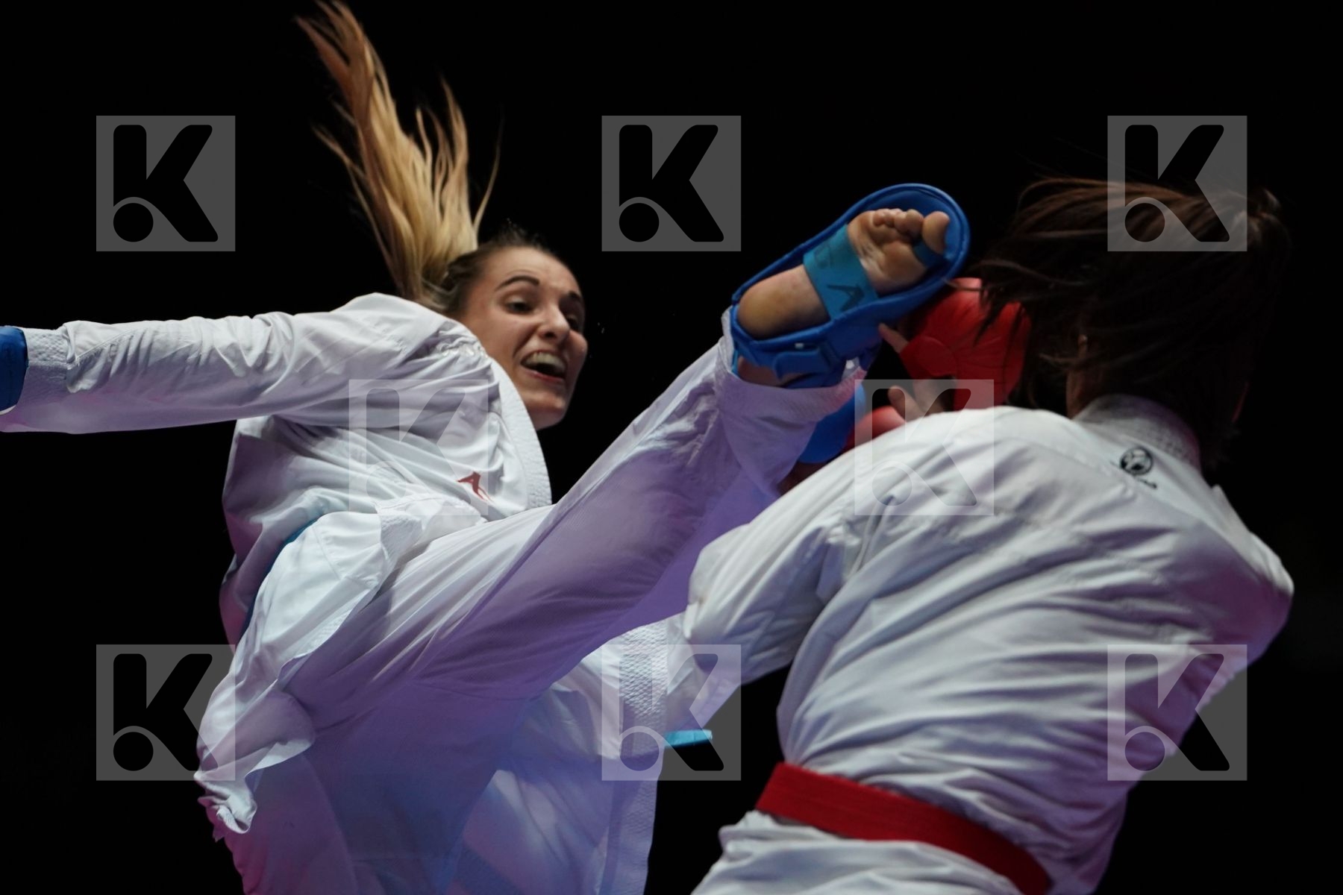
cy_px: 448
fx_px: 11191
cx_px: 672
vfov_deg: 4.6
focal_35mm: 300
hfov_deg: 6.9
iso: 2000
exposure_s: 1/1000
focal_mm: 200
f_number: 2.8
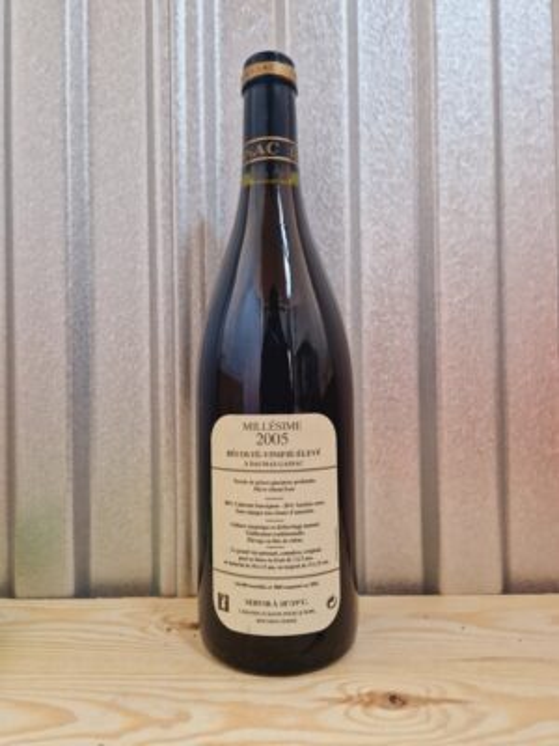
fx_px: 495
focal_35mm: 23
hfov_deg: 58.9
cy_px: 373
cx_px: 280
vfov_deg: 73.9
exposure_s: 1/50
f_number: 1.8
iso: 800
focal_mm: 5.4
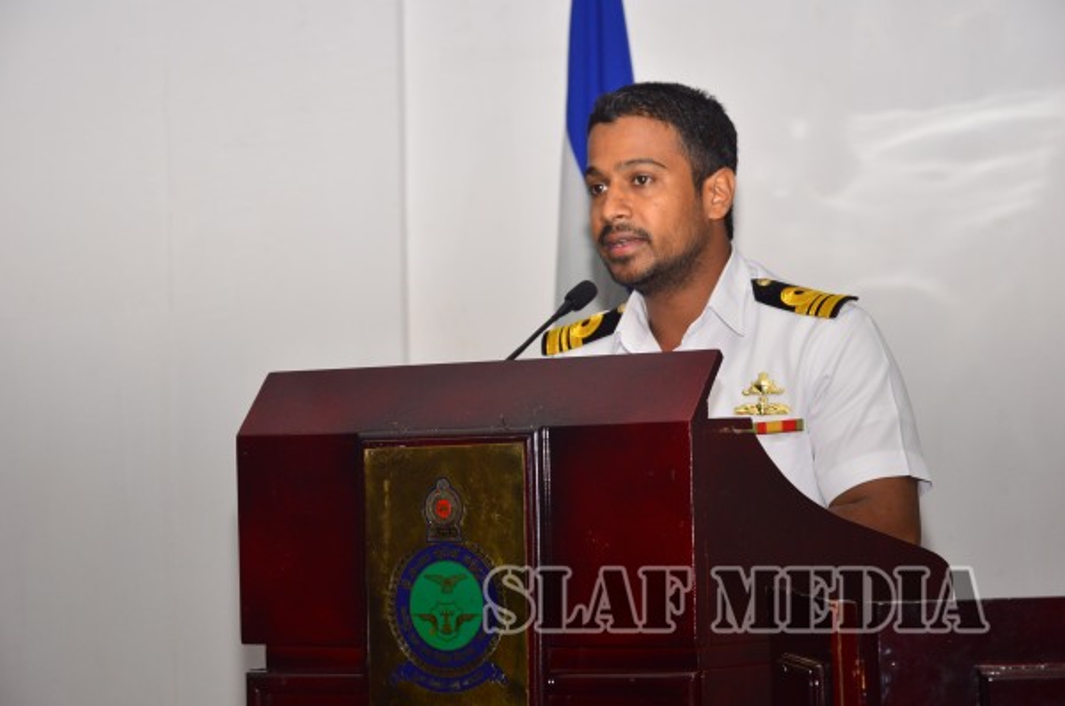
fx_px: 3101
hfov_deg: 19.5
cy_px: 353
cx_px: 532
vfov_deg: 13.0
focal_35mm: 105
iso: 400
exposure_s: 1/160
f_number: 6.3
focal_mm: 70
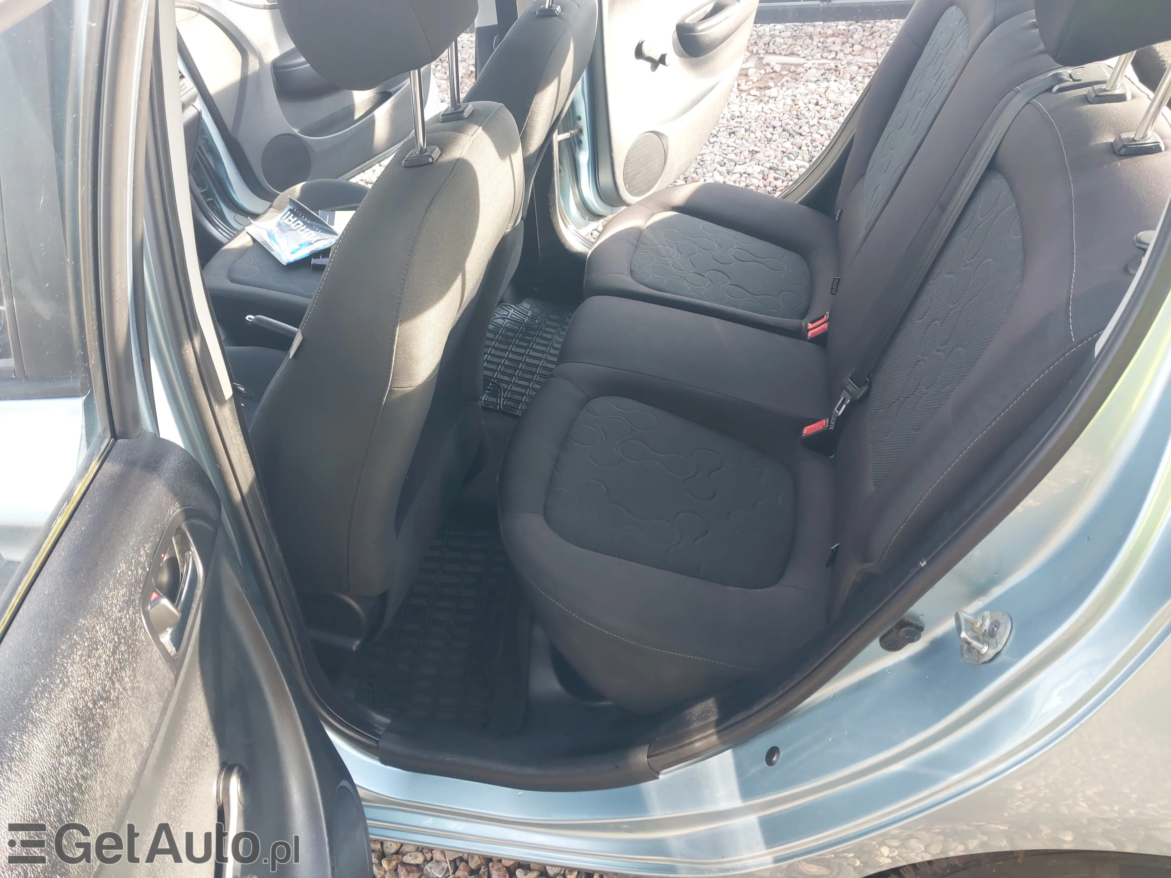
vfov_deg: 46.8
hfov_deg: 60.0
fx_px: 1015
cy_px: 439
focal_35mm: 30
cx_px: 586
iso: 50
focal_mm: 4.6
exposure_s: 1/60
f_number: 1.8
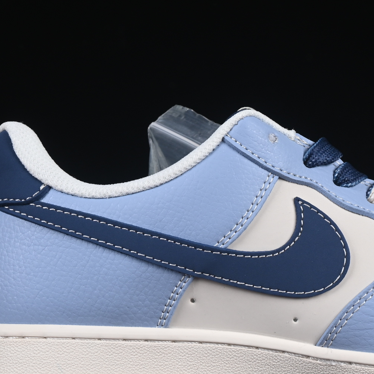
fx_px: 2151
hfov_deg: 9.9
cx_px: 315
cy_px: 220
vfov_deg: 9.9
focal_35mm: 176
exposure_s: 1/80
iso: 160
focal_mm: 50
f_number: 8
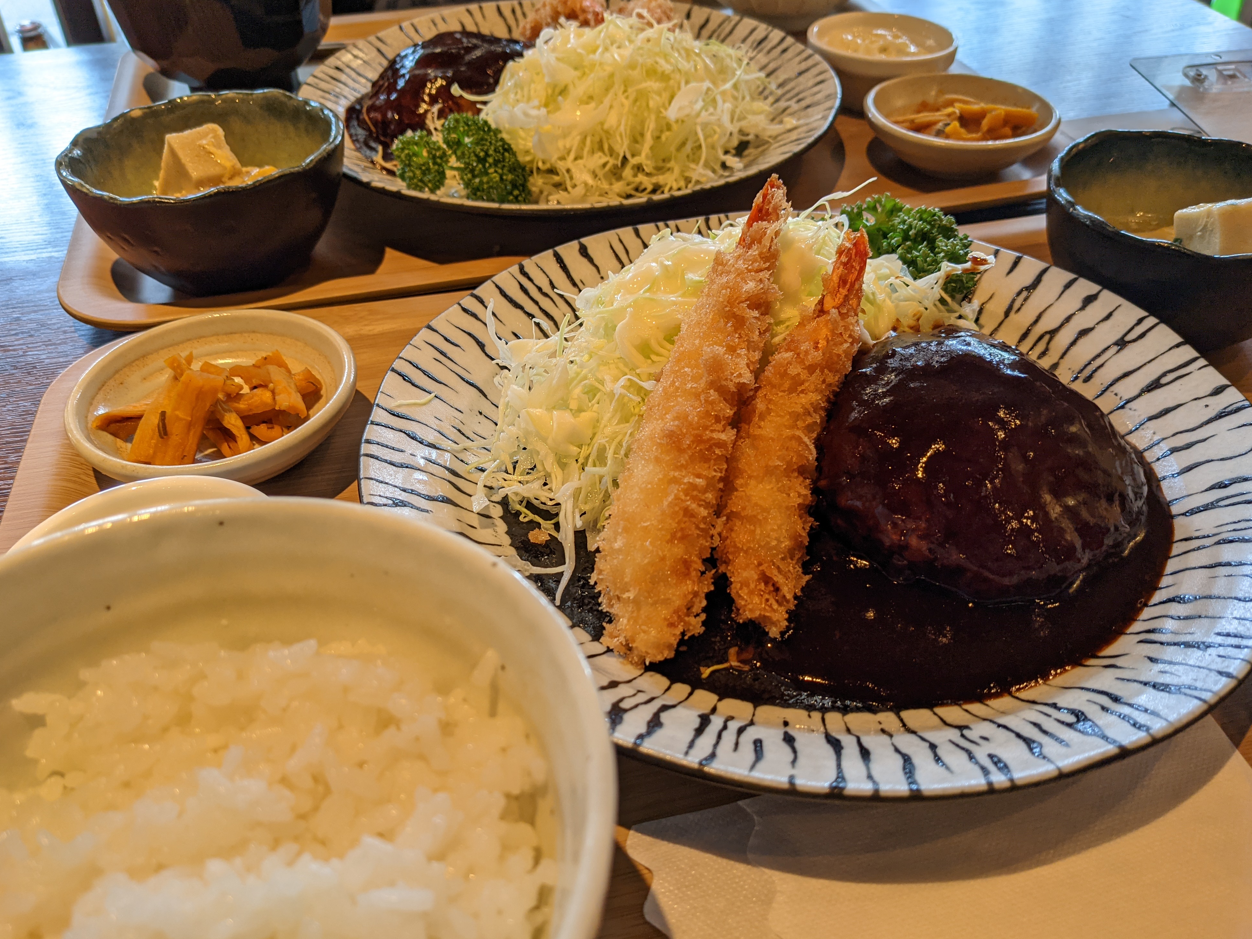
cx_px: 620
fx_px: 1013
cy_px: 474
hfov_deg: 63.4
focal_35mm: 28
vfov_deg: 49.7
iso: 47
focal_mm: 4.38
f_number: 1.73
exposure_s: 1/50
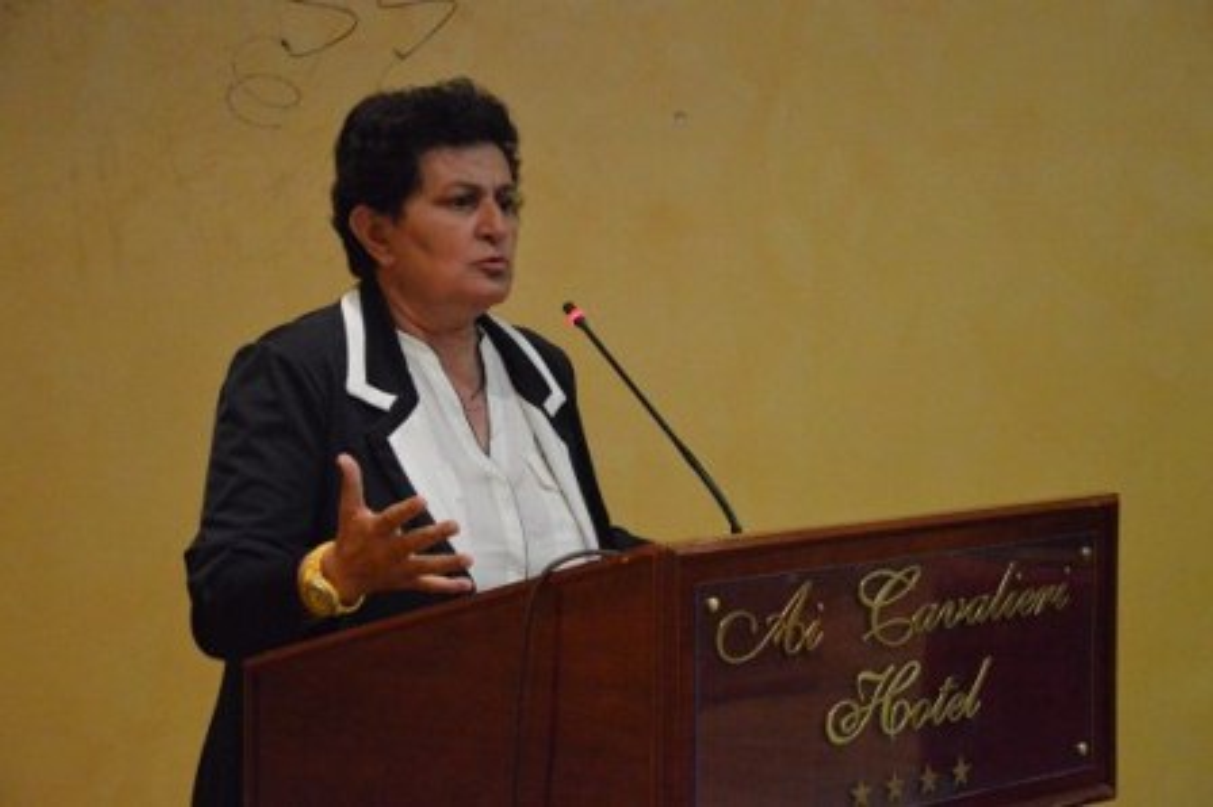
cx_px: 606
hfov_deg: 21.9
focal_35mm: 93
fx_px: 3131
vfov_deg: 14.7
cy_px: 404
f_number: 5.3
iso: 6400
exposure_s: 1/60
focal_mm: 62
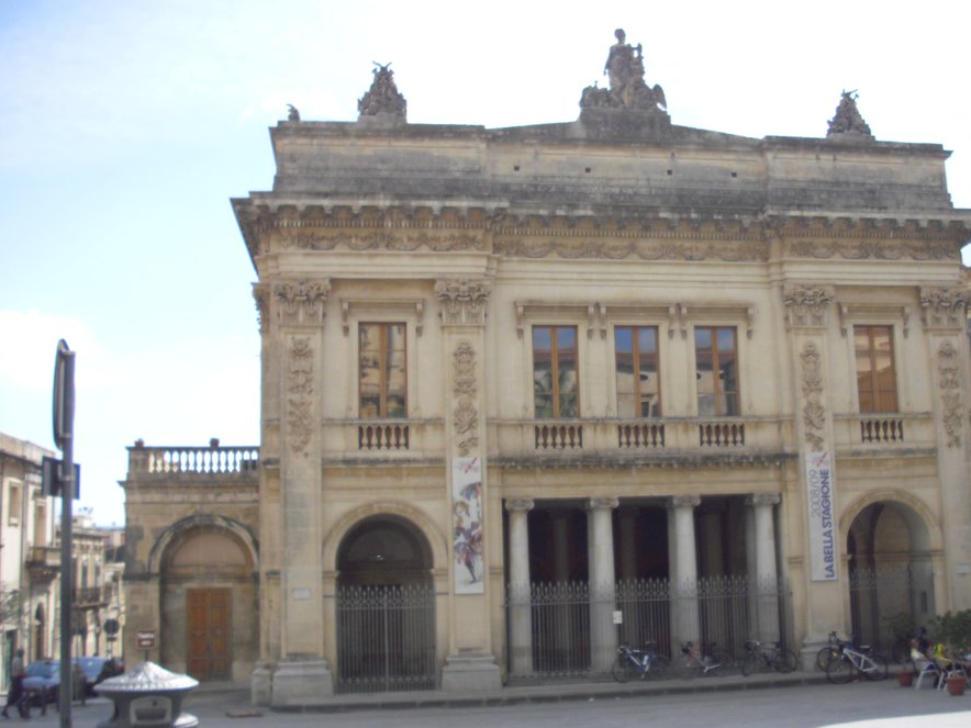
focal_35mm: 44
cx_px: 561
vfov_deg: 32.9
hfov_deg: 42.8
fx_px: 1234
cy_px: 360
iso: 100
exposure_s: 1/1600
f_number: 2.8
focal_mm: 6.2
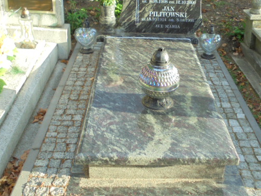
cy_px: 73
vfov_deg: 33.5
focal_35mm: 43
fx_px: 324
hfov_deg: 43.7
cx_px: 150
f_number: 4
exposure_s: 1/100
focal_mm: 6.1
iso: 100
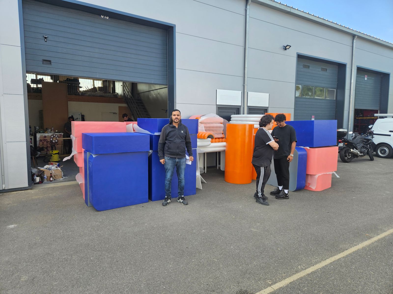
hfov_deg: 73.9
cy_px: 147
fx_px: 261
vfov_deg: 58.9
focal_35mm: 23
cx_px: 196
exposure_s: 1/451
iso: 40
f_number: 1.8
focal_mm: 5.4
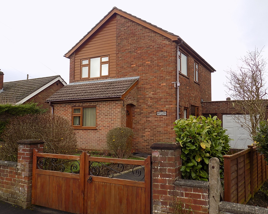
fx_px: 254
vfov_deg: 45.8
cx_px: 130
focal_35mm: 32
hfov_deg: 55.7
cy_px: 107
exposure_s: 1/60
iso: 80
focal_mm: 5.3
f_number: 3.3
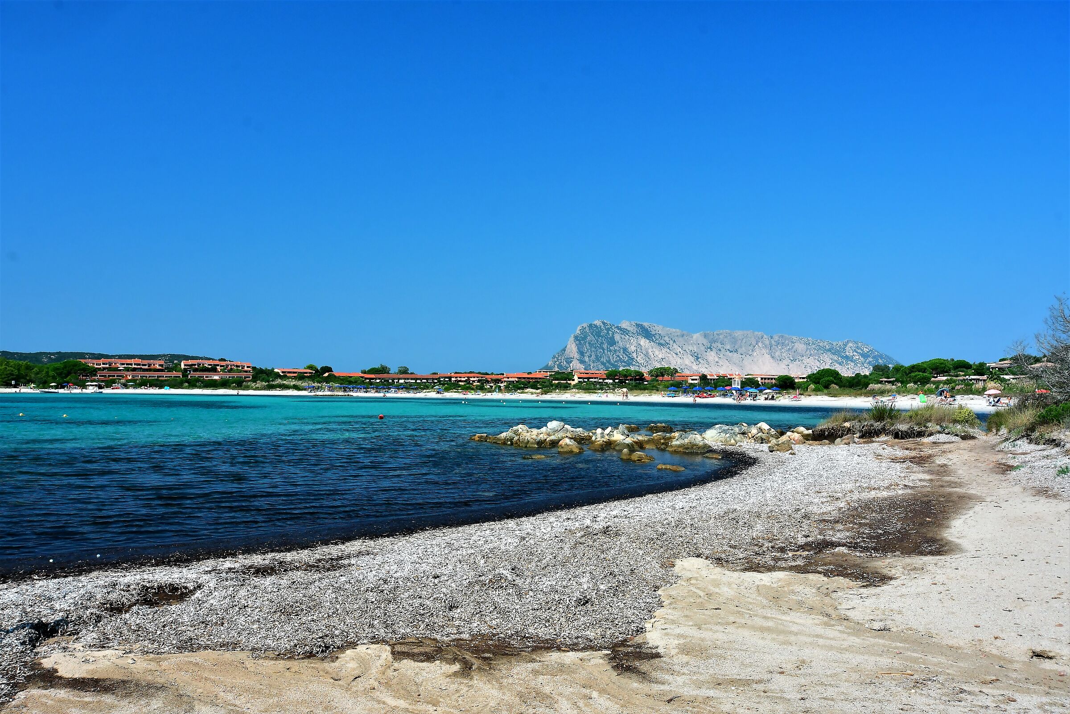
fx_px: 832
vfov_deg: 46.4
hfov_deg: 65.5
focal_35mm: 28
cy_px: 357
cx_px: 535
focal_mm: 19
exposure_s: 1/400
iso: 400
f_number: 11
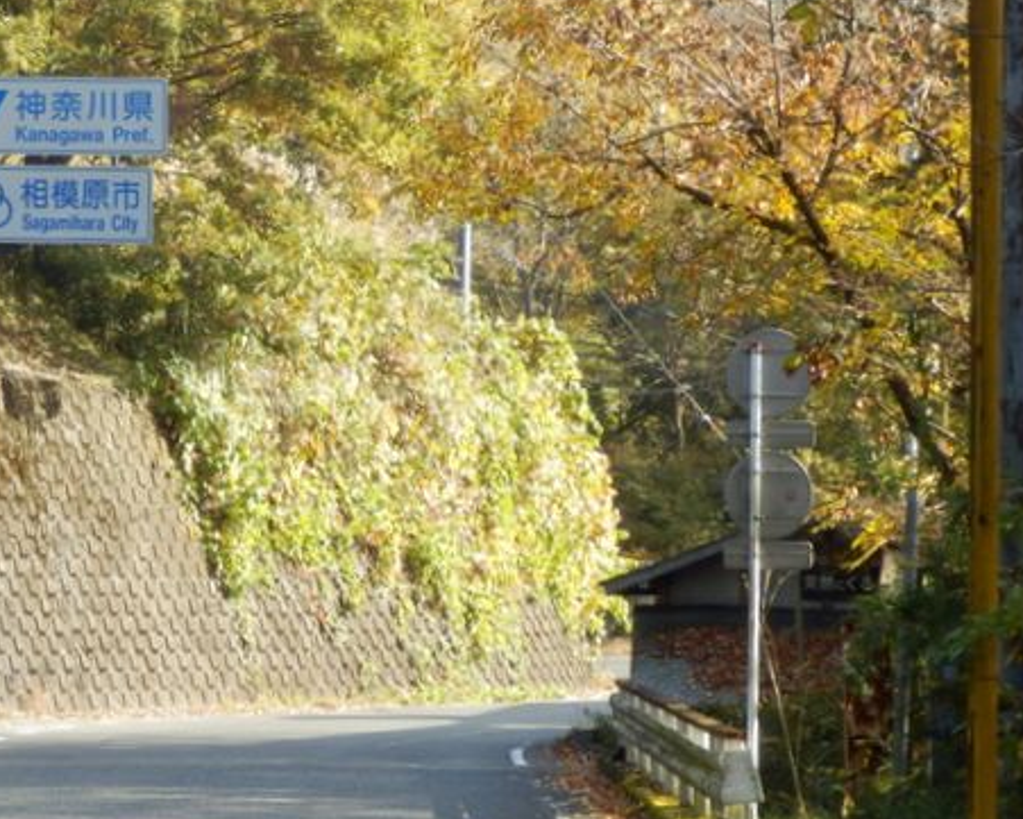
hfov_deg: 10.0
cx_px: 118
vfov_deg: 8.1
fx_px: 5814
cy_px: 324
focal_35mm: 192
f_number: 5.5
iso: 125
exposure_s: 1/100
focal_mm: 19.6
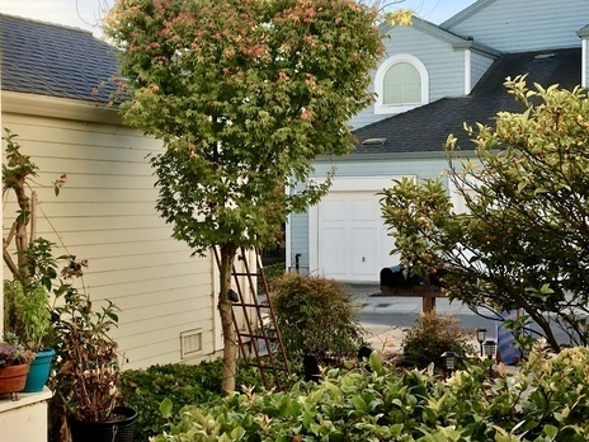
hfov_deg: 30.2
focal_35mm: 64
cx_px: 261
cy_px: 221
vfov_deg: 22.9
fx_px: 1089
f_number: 2.2
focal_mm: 4.15
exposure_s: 1/855
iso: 25
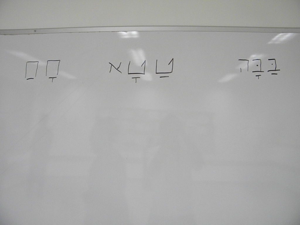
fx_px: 243
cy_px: 112
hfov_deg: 63.4
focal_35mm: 28
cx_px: 150
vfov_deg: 49.7
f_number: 3.5
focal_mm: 5
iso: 720
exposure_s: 1/86.6
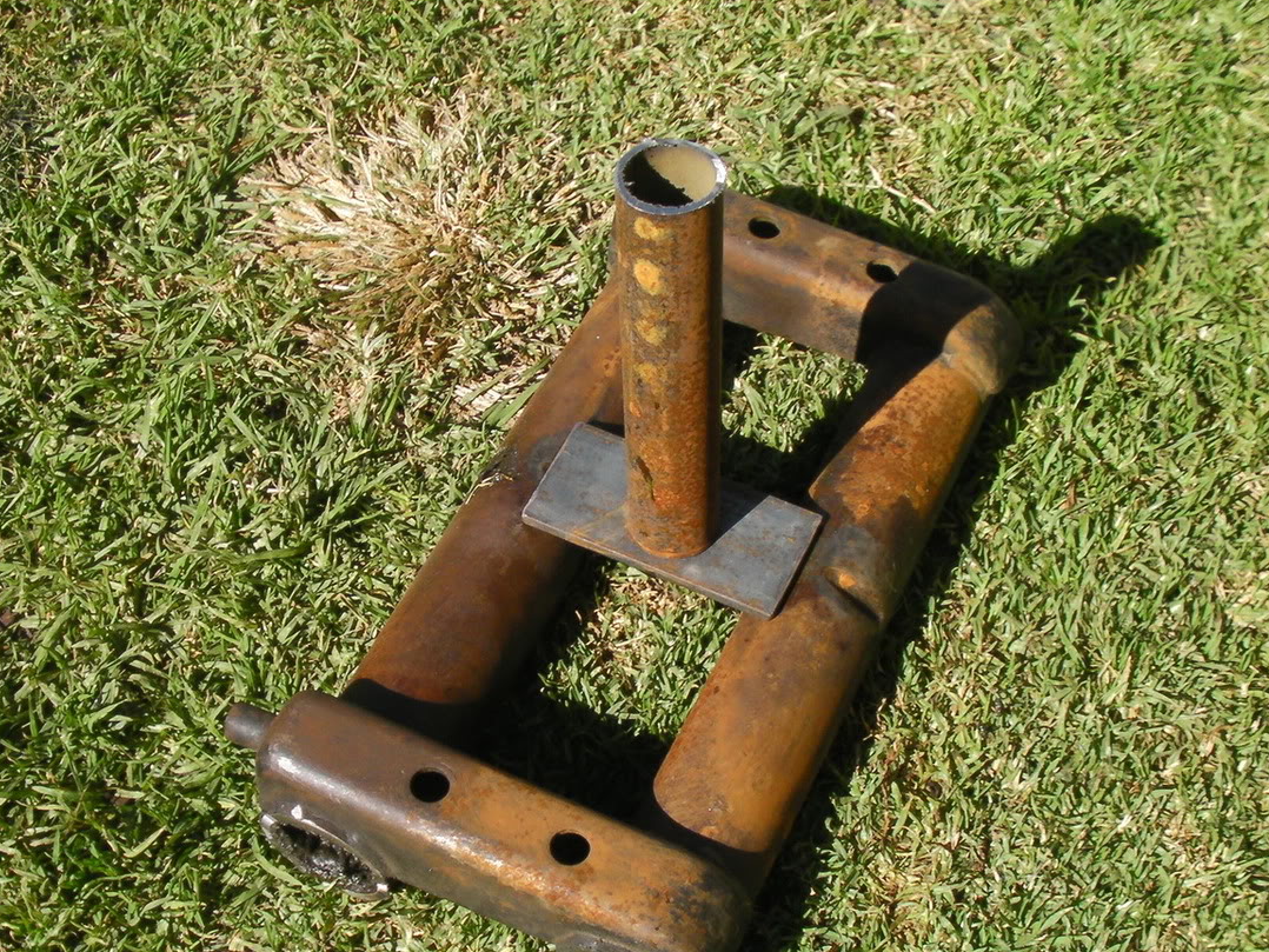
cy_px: 599
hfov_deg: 36.2
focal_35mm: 53
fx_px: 1943
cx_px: 630
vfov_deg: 27.4
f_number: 4
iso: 50
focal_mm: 6.3
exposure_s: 1/253
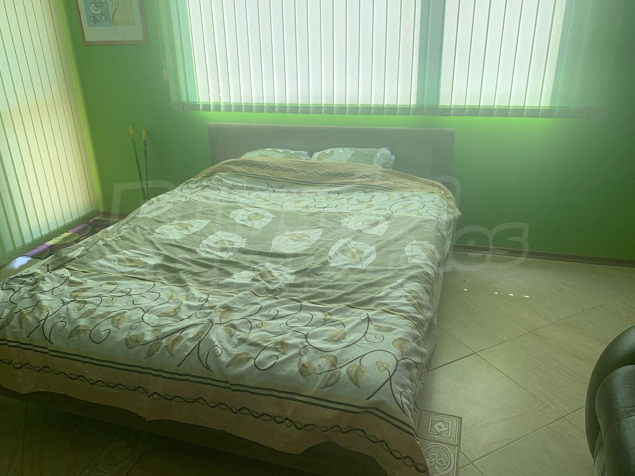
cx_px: 318
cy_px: 238
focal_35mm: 26
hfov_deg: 67.3
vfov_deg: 53.1
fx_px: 477
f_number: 1.8
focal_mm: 4.25
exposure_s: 1/133
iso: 25
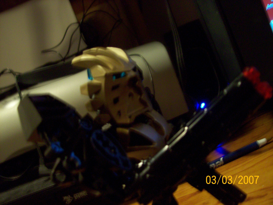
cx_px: 136
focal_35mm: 36
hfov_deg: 51.4
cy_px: 102
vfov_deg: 39.6
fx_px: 284
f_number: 2.7
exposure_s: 1/8
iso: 160
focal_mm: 6
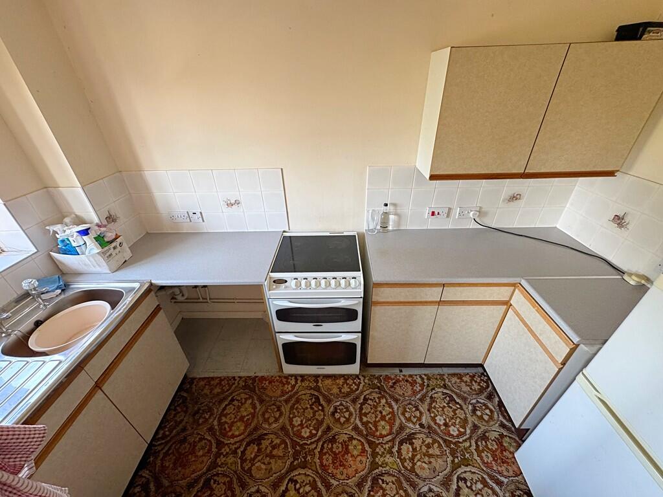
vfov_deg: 85.7
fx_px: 268
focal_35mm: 14
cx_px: 332
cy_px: 248
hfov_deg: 102.1
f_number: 2.2
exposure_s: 1/100
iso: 250
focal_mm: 2.22
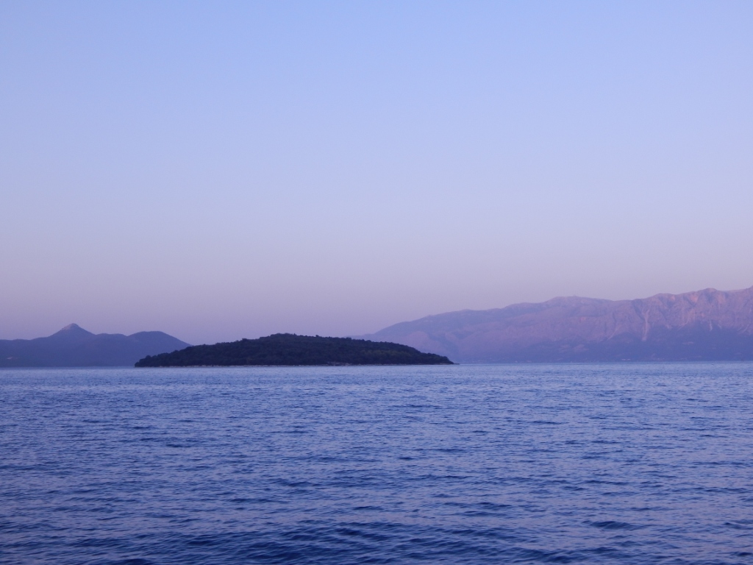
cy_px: 282
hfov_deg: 35.5
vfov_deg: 27.0
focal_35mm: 54
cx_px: 376
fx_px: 1175
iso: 125
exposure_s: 1/200
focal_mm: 9.7
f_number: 3.8
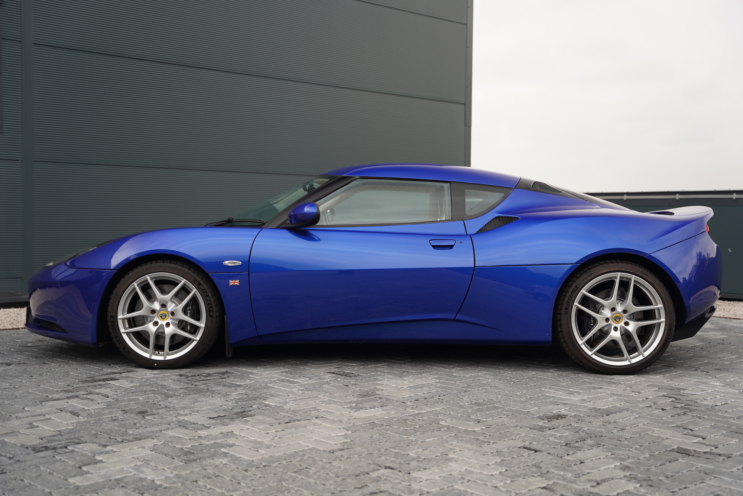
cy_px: 248
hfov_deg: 42.7
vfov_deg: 29.2
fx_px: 951
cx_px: 372
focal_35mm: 46
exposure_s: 1/160
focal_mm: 46.1
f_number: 2.8
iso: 100
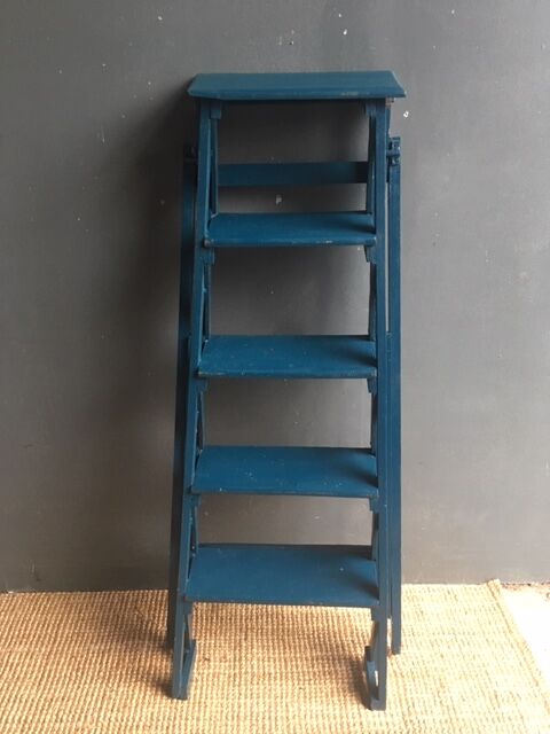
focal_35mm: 29
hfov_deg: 48.2
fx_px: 614
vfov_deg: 61.7
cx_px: 275
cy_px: 367
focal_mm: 4.15
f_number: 2.2
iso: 160
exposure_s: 1/33
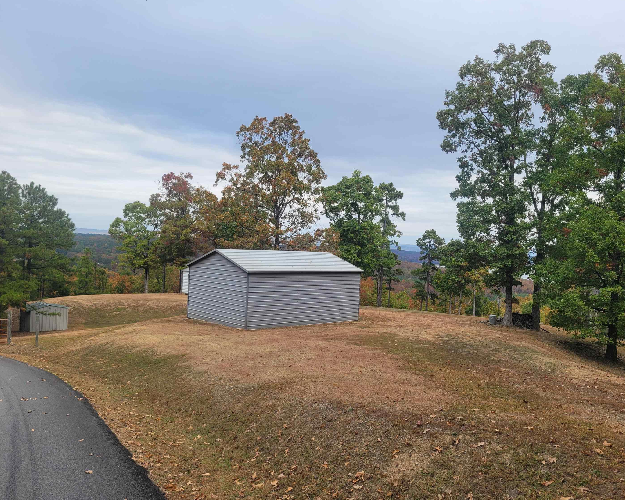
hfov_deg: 62.1
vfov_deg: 51.5
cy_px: 252
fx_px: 518
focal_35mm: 28
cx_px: 340
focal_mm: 5.4
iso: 40
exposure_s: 1/947
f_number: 1.8
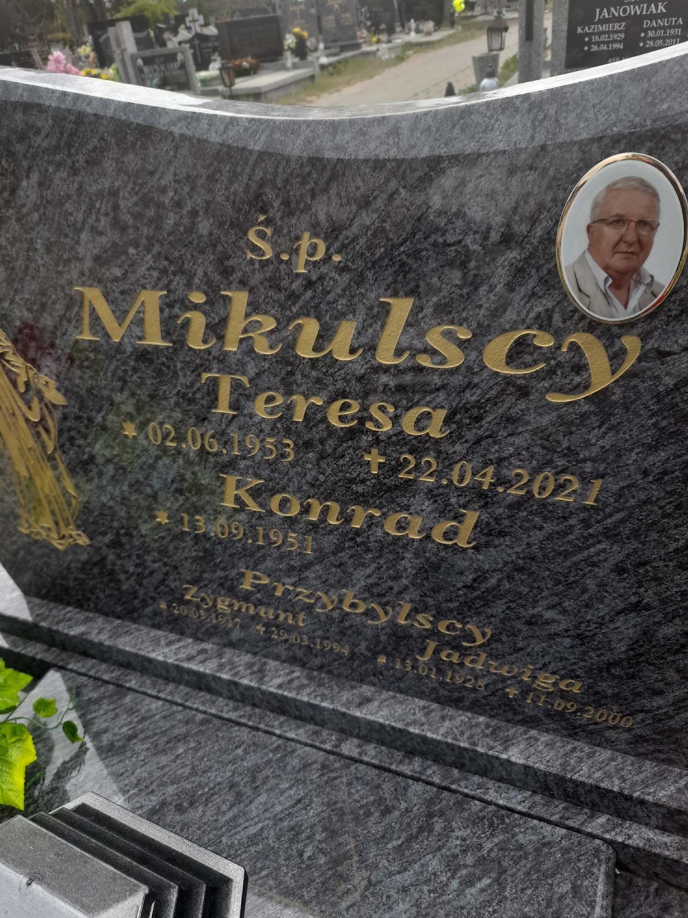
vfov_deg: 69.4
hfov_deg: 54.9
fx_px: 663
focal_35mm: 25
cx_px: 344
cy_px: 459
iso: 20
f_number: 2
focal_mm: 4.6
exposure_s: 1/188
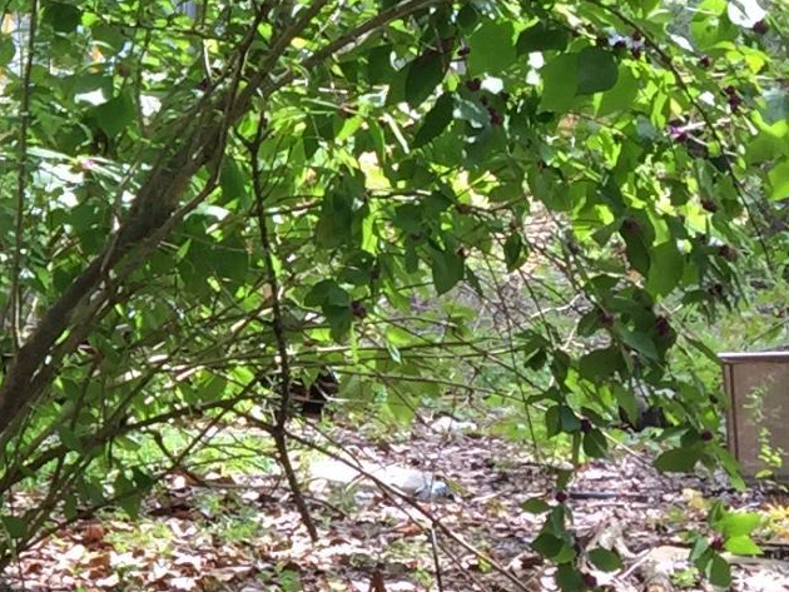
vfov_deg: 10.8
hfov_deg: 12.6
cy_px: 323
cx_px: -764
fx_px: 3147
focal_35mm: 138
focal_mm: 4.15
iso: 32
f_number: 2.2
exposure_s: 1/199
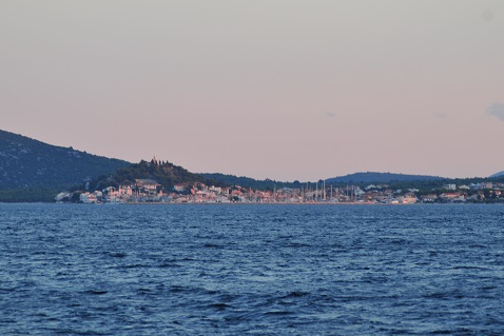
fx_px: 3257
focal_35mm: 233
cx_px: 270
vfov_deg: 5.9
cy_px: 183
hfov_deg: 8.8
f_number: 5
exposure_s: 1/80
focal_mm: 135
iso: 200
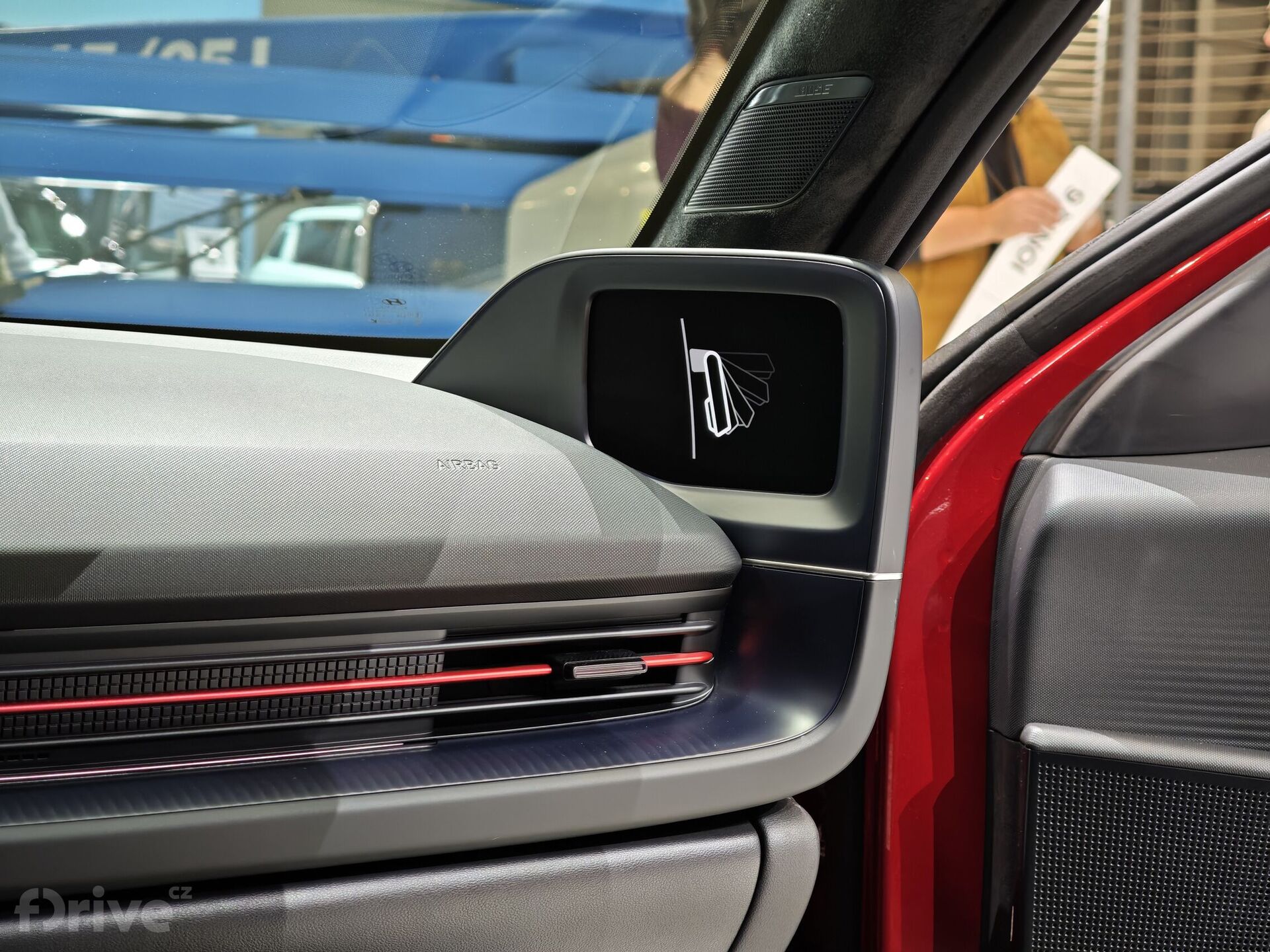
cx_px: 635
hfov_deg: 27.8
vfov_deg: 21.0
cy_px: 476
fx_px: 2568
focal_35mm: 70
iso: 400
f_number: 1.8
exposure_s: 1/100
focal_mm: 11.5
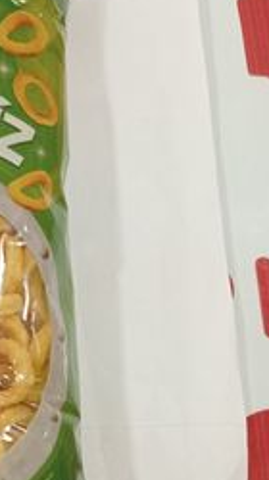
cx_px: -35
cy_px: 318
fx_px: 662
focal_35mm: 52
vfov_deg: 39.5
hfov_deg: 21.7
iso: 375
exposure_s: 1/33.3
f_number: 1.8
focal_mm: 4.04
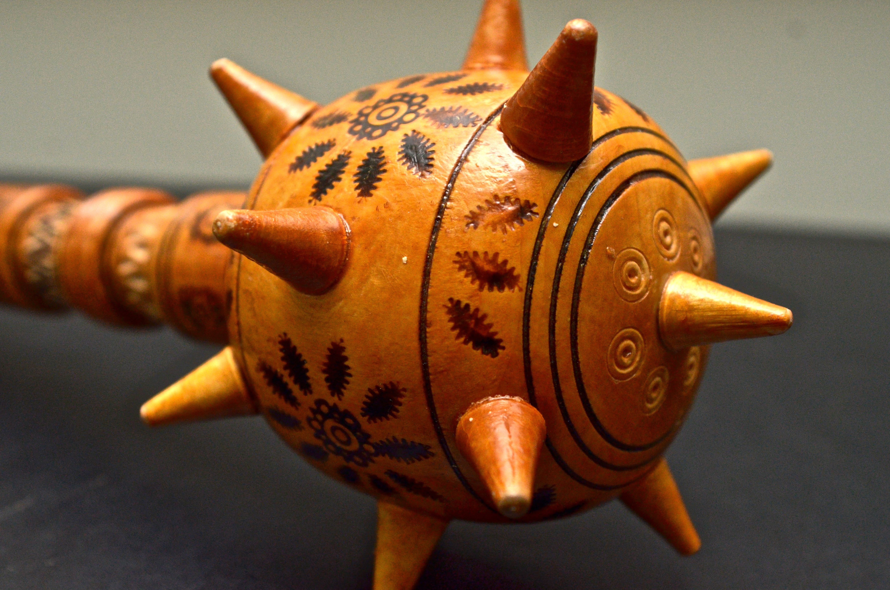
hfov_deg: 46.5
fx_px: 1036
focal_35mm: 42
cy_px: 295
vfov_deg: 31.8
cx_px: 445
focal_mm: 28
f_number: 5.6
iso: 800
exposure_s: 1/160
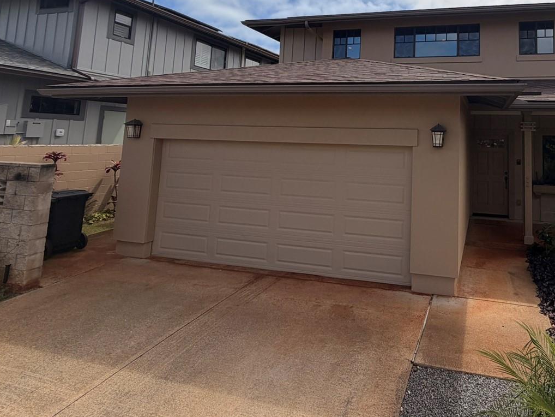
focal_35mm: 22
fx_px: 353
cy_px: 105
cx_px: 411
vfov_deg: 58.0
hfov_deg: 71.6
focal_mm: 2.22
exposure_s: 1/1901
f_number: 2.2
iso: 25
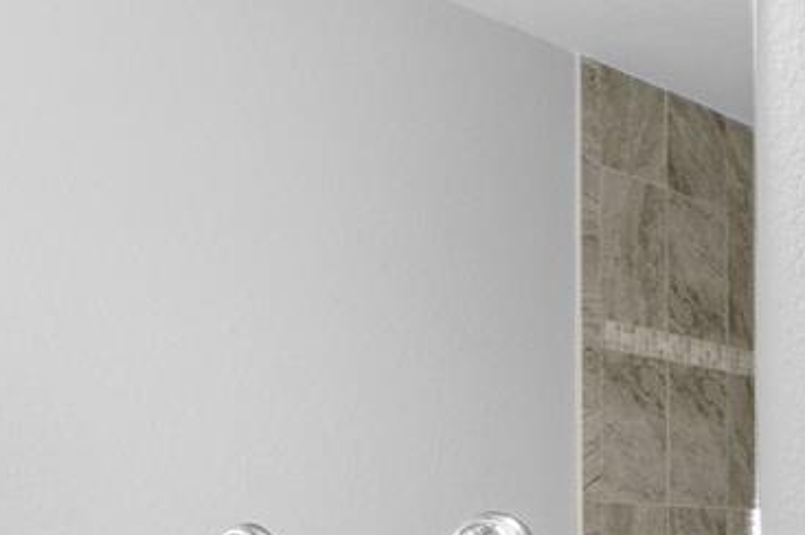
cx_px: 1007
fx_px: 1215
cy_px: 572
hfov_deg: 30.2
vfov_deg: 23.5
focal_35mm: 54
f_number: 8
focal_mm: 13
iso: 320
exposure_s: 1/1.25
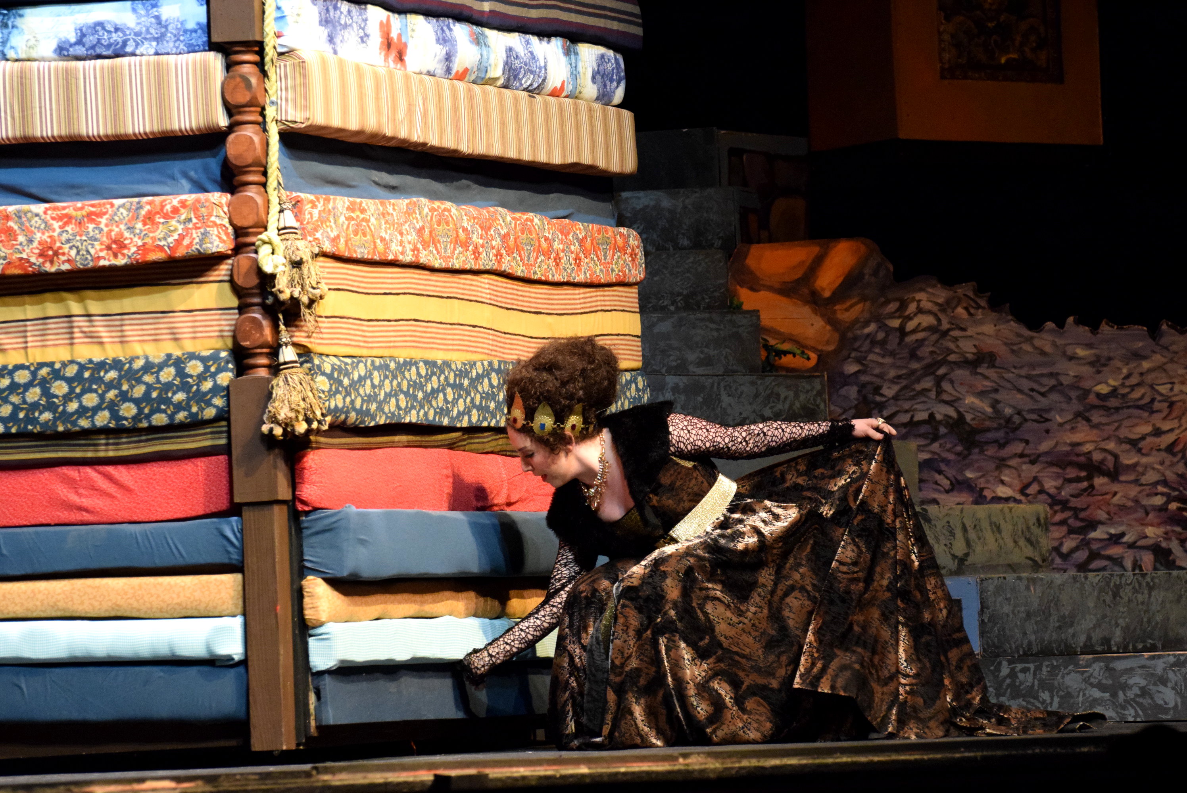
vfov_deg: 6.8
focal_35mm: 202
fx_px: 6682
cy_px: 396
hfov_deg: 10.2
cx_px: 594
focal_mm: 135
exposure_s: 1/320
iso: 4000
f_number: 4.8
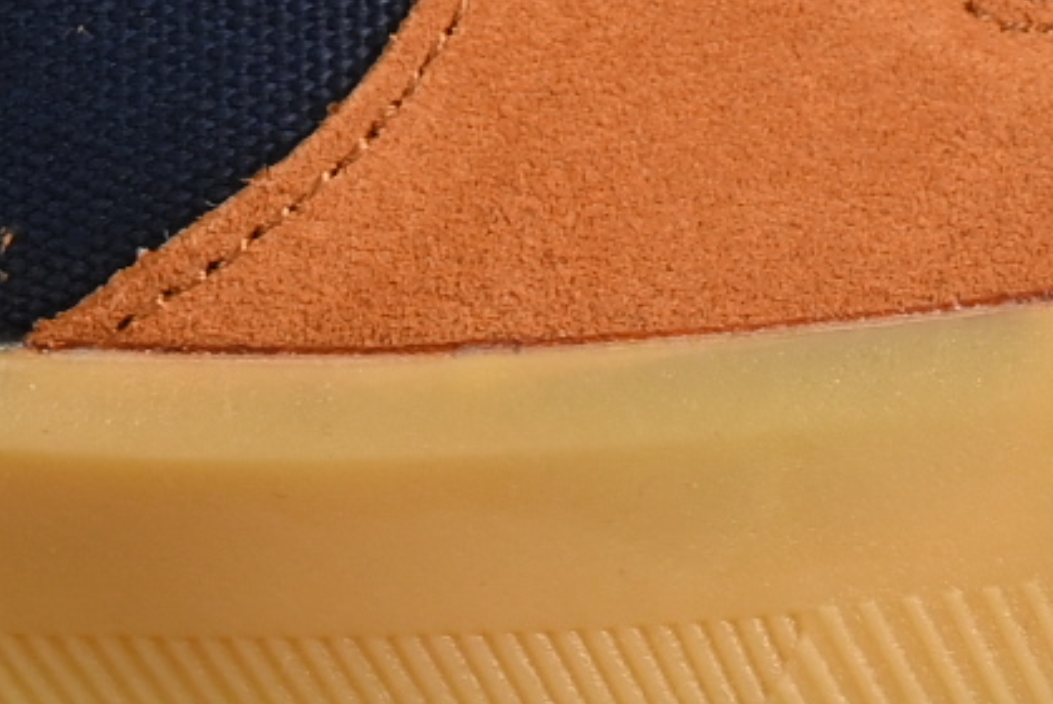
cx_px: -204
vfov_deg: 2.8
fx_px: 14576
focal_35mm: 498
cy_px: -631
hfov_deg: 4.1
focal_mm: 50
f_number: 7.1
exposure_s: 1/80
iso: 160
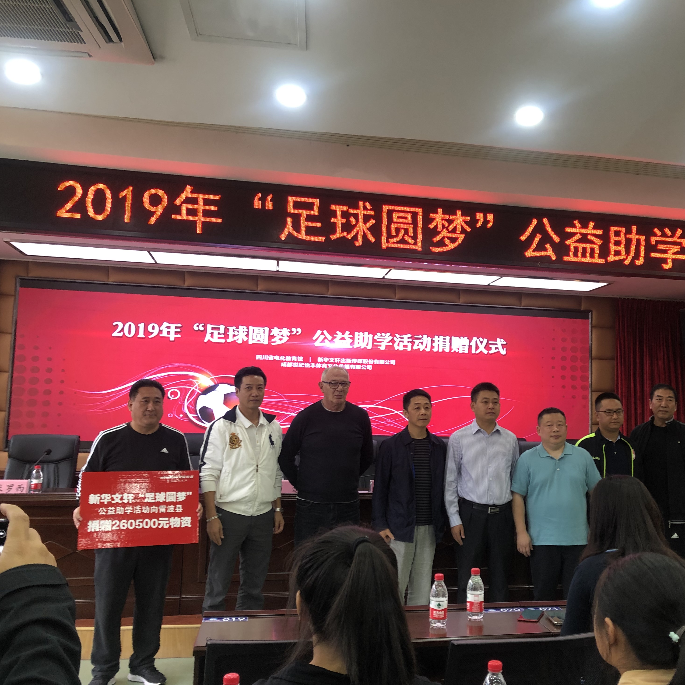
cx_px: 459
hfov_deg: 47.6
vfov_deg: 48.4
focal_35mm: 34
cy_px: 348
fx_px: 761
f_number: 1.8
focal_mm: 3.99
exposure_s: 1/32
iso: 40
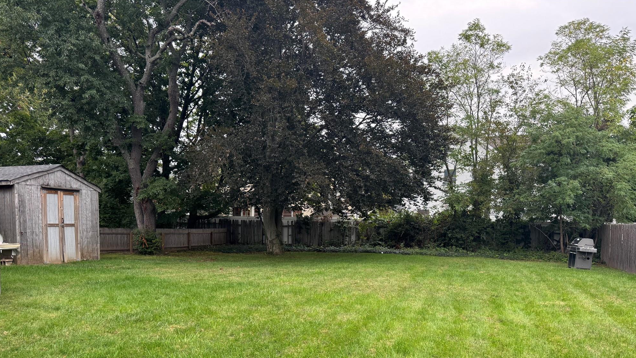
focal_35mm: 27
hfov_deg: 69.8
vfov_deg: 42.2
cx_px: 326
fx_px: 455
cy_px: 244
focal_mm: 6.76
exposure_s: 1/121
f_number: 1.78
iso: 125
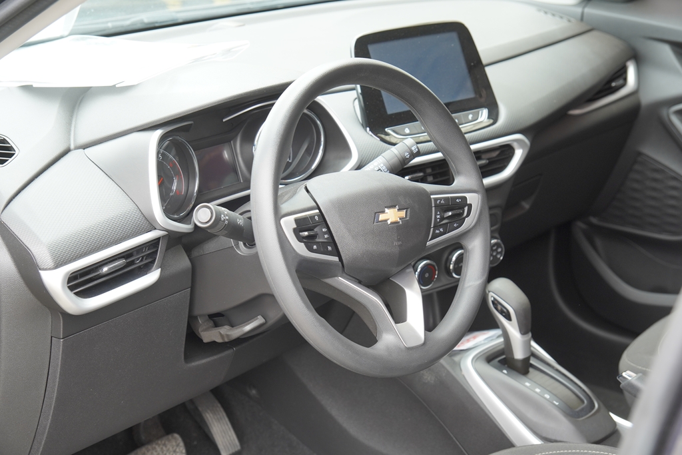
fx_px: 1108
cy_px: 228
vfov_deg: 23.2
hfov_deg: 34.2
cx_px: 341
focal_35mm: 58
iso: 320
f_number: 4
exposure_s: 1/160
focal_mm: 39
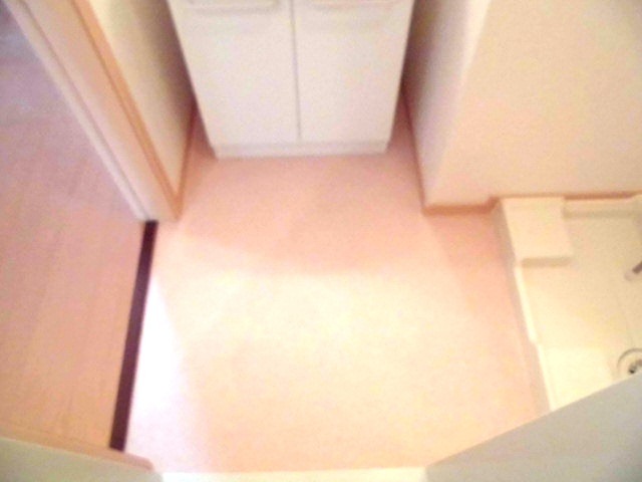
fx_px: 482
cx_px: 321
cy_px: 241
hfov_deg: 67.3
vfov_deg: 53.1
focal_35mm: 26
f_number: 3.5
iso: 800
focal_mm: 4.6
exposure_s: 1/60
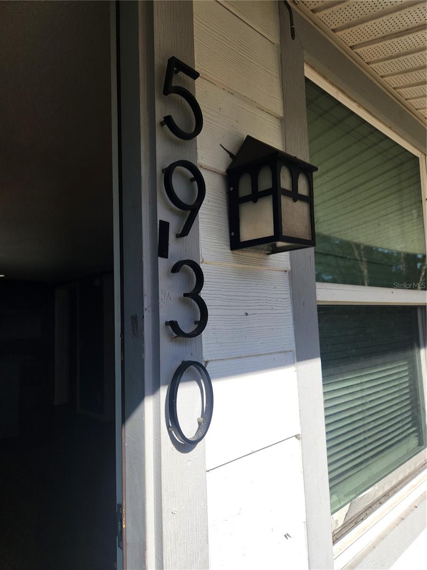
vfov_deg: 73.9
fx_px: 378
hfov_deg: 58.9
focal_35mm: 23
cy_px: 285
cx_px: 214
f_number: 1.8
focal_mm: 5.4
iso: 20
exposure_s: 1/1218
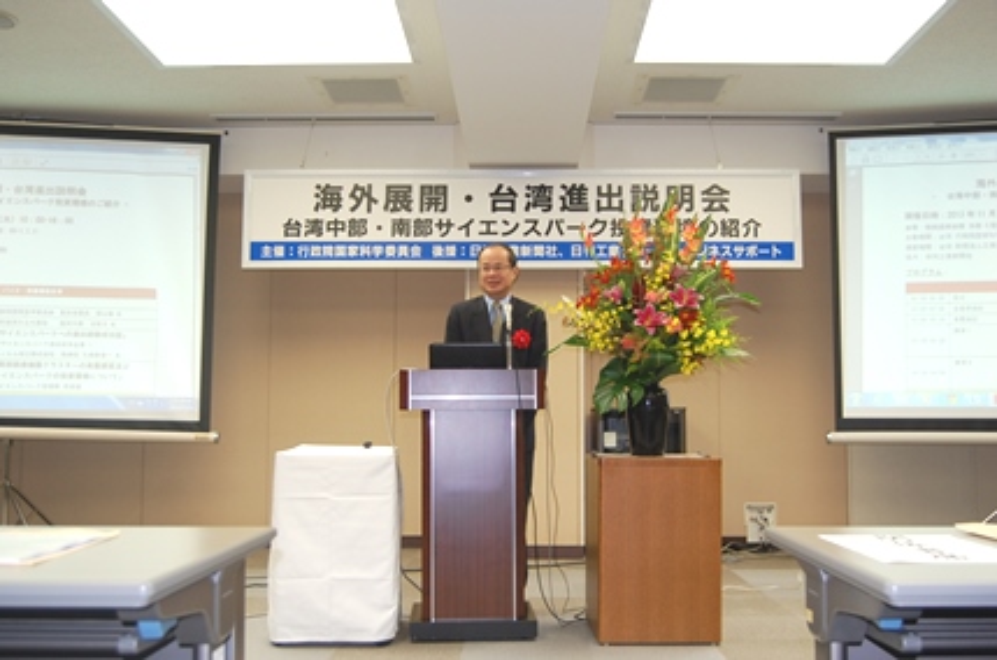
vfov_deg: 38.2
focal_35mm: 34
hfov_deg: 55.2
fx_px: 953
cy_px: 330
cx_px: 498
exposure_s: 1/60
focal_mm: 23
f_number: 3.8
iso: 400
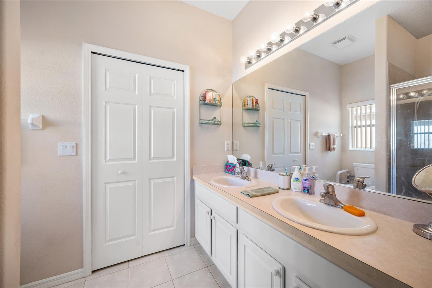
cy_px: 144
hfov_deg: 104.2
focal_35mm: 14
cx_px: 216
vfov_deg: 81.2
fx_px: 168
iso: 250
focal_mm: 14
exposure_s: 1/50
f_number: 6.3
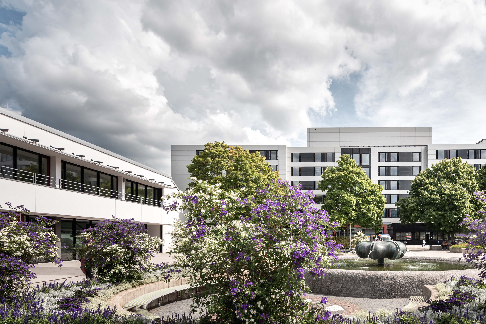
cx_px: 283
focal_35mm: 21
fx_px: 284
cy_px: 220
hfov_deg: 80.5
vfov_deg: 58.0
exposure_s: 1/320
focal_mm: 14
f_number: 8
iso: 100
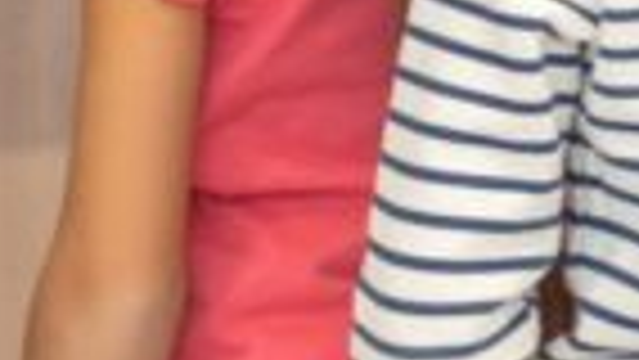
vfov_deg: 1.9
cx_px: -342
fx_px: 10848
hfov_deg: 3.4
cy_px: -722
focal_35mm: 640
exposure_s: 1/160
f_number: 2.2
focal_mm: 85
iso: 320
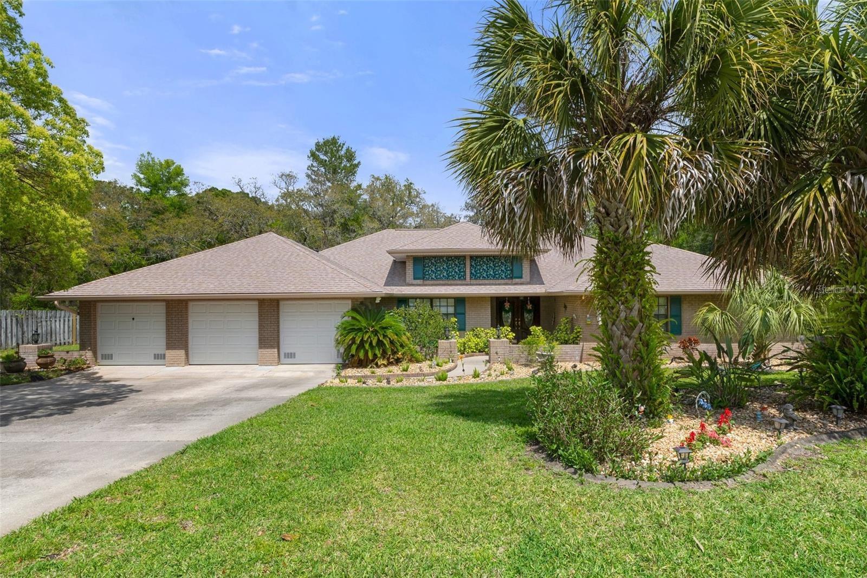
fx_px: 469
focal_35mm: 20
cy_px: 289
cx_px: 434
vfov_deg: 63.2
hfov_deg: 85.4
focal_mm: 13
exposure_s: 1/250
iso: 250
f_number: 8
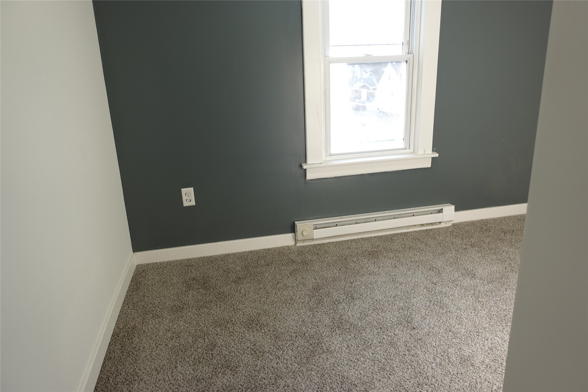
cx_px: 294
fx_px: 392
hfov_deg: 73.7
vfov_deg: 53.1
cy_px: 196
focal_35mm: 24
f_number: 2.5
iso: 80
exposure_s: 1/50
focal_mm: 9.4
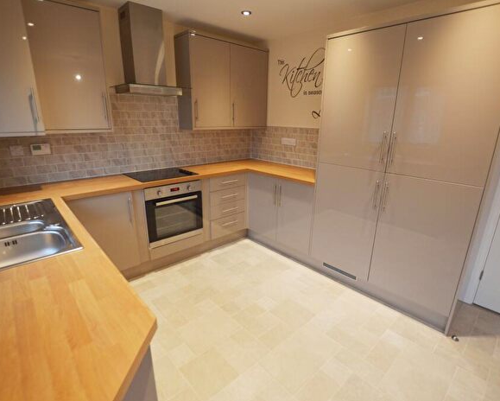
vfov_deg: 77.0
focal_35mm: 17
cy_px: 200
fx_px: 252
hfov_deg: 89.6
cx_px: 256
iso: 400
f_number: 3.5
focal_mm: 10
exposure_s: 1/80
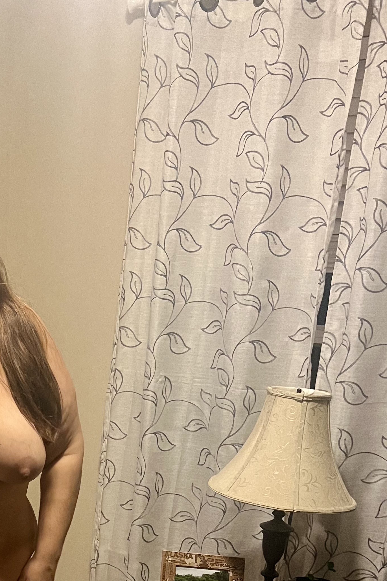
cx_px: -23
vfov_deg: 35.3
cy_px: 524
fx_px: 855
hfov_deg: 24.1
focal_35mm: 53
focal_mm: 5.7
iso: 320
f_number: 1.5
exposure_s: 1/60
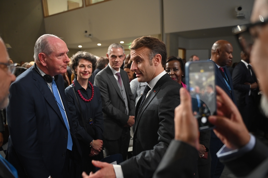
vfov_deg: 44.9
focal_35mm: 29
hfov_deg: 63.7
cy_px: 89
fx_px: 216
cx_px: 134
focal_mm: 29
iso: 800
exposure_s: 1/200
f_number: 2.8
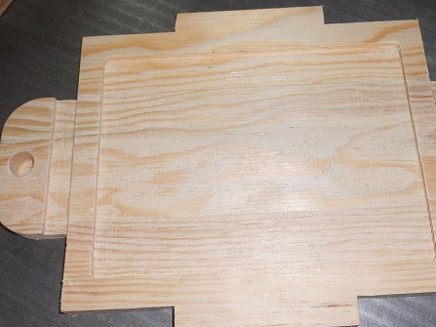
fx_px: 541
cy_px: 165
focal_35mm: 43
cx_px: 255
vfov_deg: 33.6
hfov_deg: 43.7
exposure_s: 1/25
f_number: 3.5
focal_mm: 5.8
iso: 80
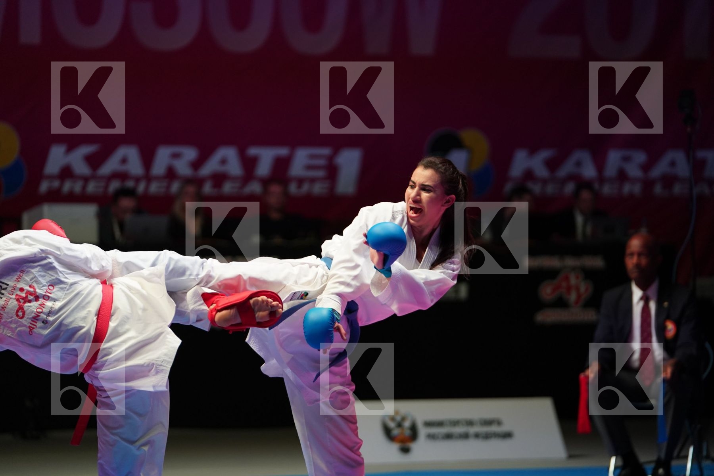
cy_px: 238
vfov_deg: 8.8
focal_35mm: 156
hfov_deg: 13.2
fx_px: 3094
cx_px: 357
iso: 2000
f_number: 2.8
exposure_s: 1/1000
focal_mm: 156
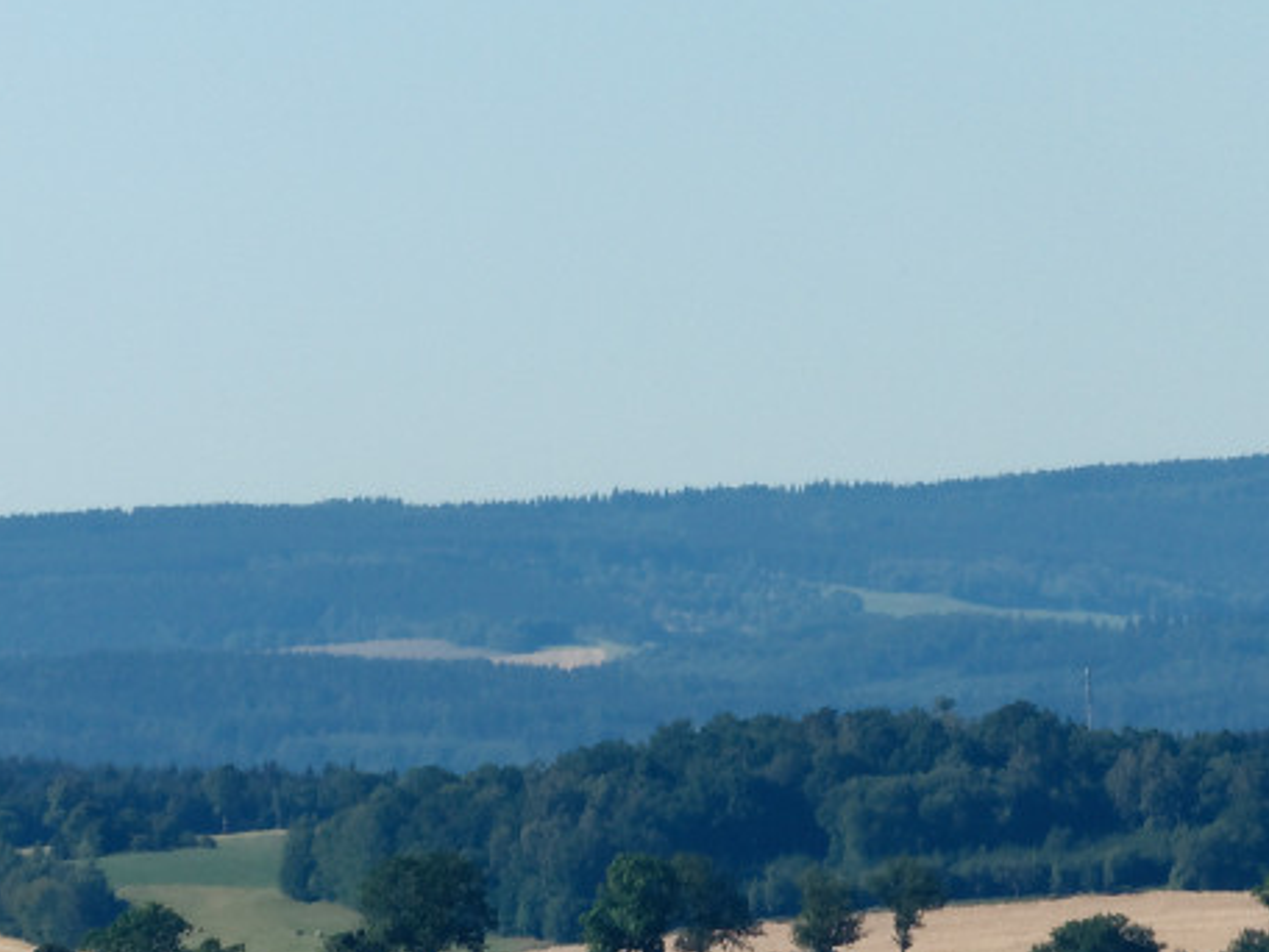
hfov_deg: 2.3
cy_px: 132
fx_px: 31967
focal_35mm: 872
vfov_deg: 1.7
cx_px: 1158
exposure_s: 1/80
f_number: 14
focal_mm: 135
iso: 100
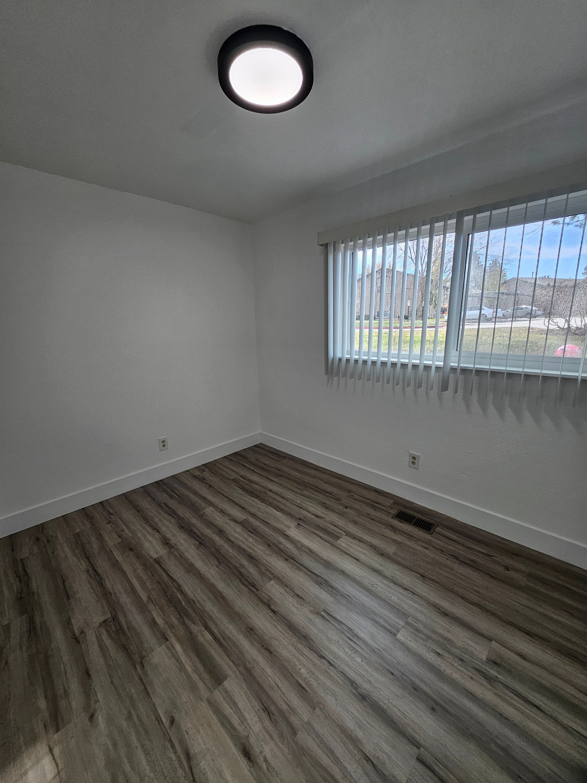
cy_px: 392
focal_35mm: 13
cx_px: 294
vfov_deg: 106.2
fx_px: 294
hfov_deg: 89.9
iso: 50
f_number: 2.2
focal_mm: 1.7
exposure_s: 1/120
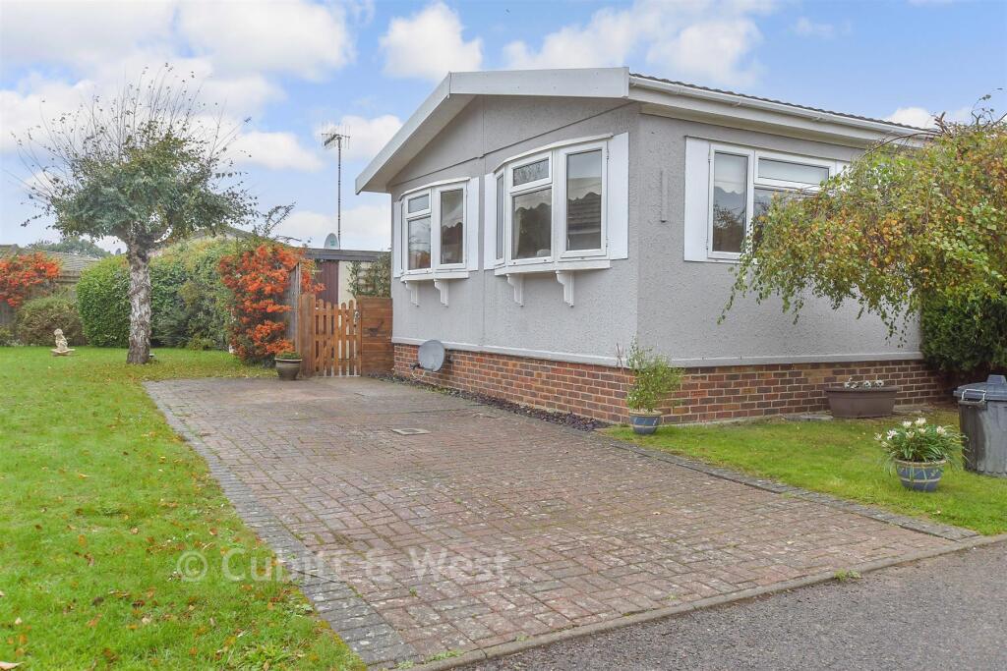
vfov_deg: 46.4
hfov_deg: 65.5
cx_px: 504
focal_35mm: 28
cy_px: 336
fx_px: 783
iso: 500
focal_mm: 19
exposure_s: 1/160
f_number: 8
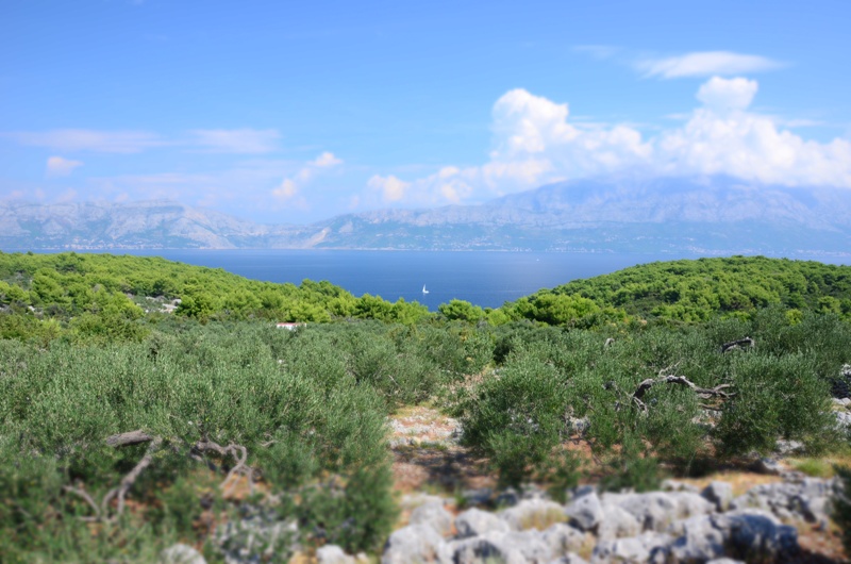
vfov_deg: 47.7
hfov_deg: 67.5
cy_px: 282
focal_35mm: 27
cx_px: 426
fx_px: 637
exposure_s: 1/100
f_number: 11
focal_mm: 18
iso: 200
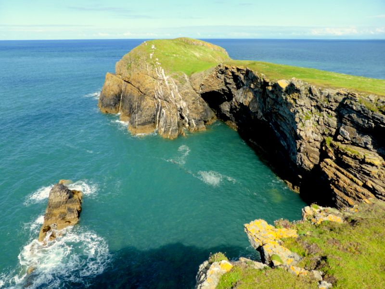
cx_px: 192
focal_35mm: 24
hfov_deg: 71.6
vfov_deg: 56.8
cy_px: 144
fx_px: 267
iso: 100
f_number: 3.3
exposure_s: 1/800
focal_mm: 4.3
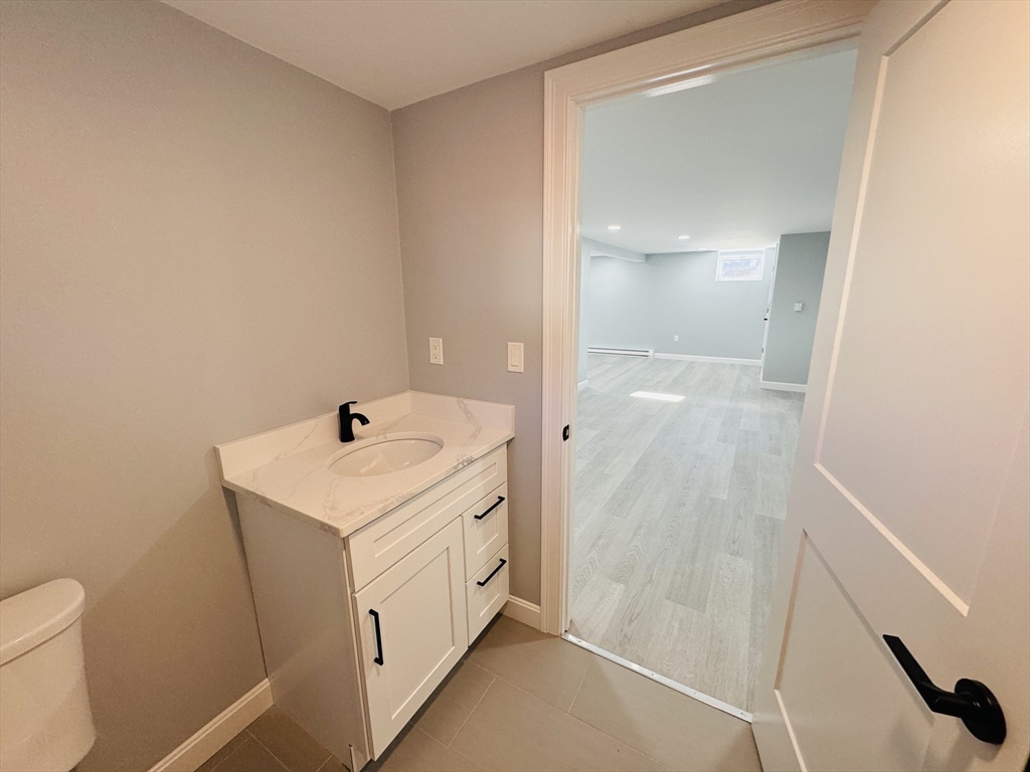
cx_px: 515
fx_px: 417
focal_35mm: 14
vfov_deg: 85.7
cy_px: 386
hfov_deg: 102.1
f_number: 2.2
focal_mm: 2.22
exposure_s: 1/120
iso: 200
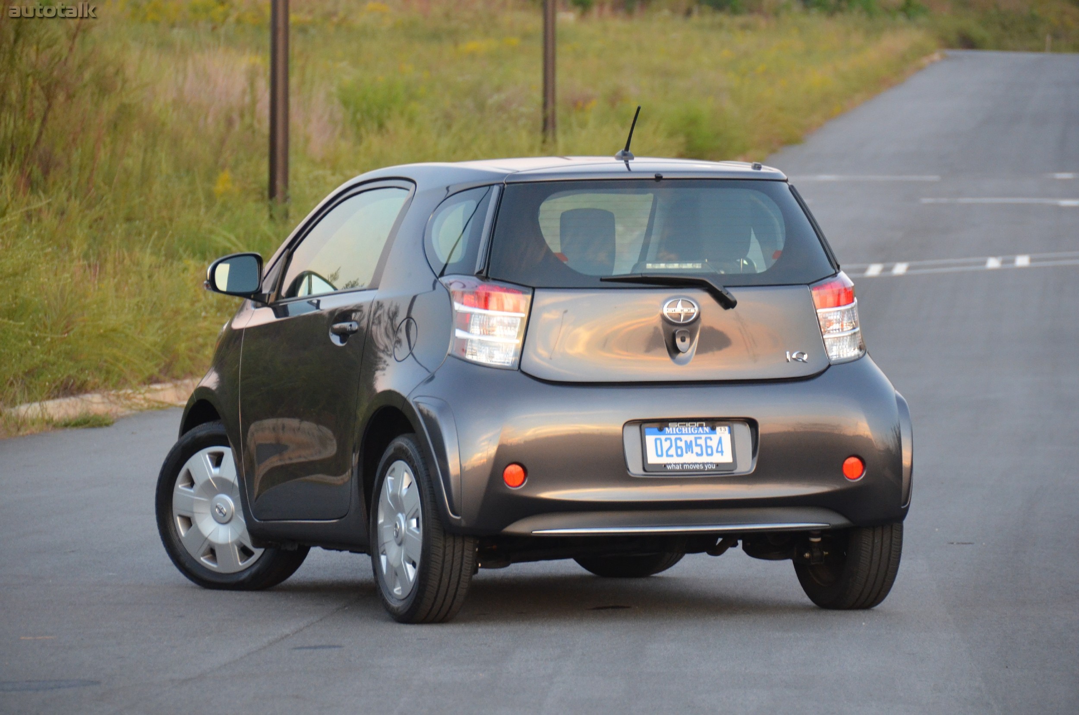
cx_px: 540
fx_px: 6057
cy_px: 358
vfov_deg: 6.8
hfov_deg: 10.2
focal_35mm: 202
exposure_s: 1/80
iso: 1600
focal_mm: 135
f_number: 5.6
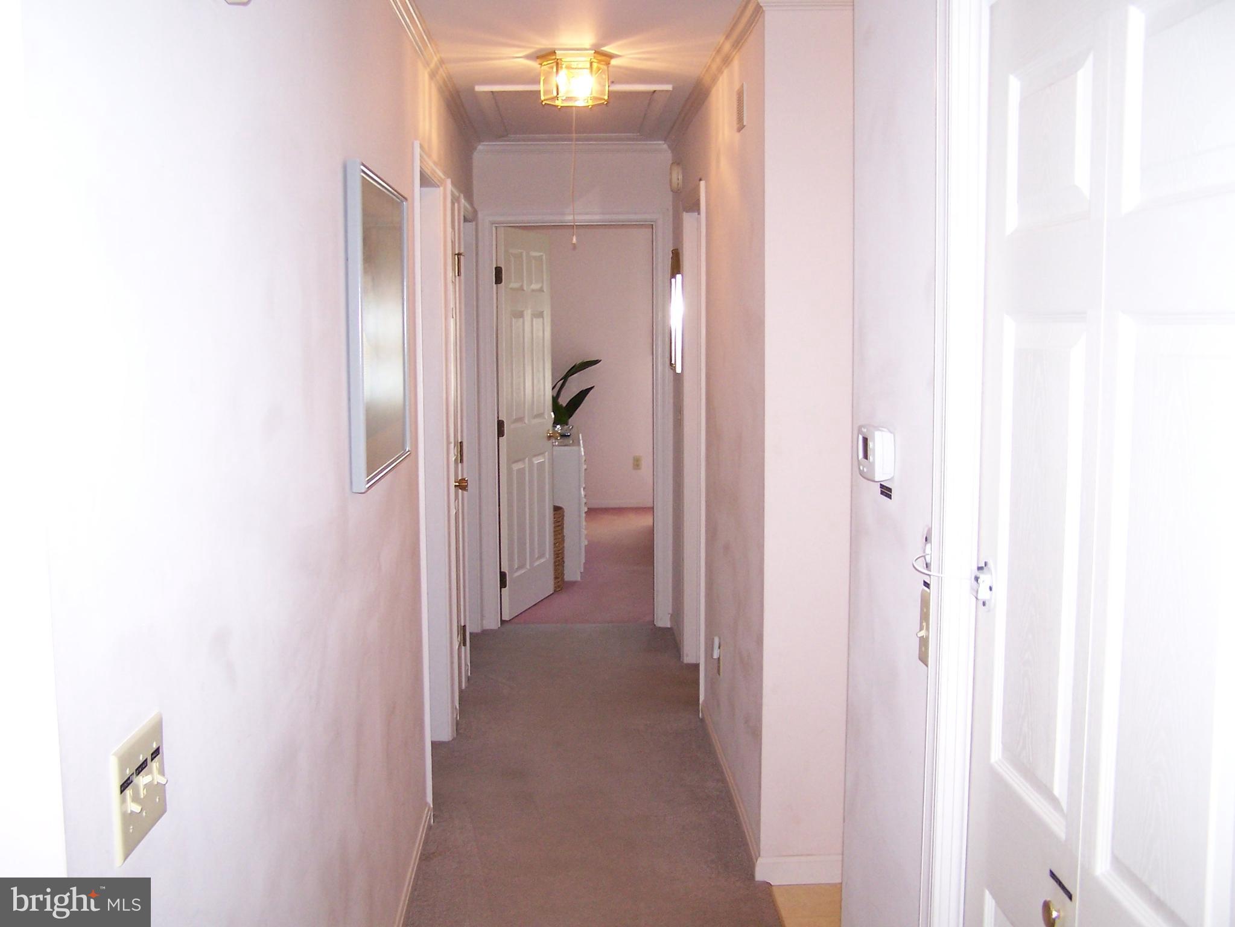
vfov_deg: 37.7
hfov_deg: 49.0
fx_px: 1356
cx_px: 618
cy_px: 464
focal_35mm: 38
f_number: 2.8
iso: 140
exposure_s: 1/60
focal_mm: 6.3
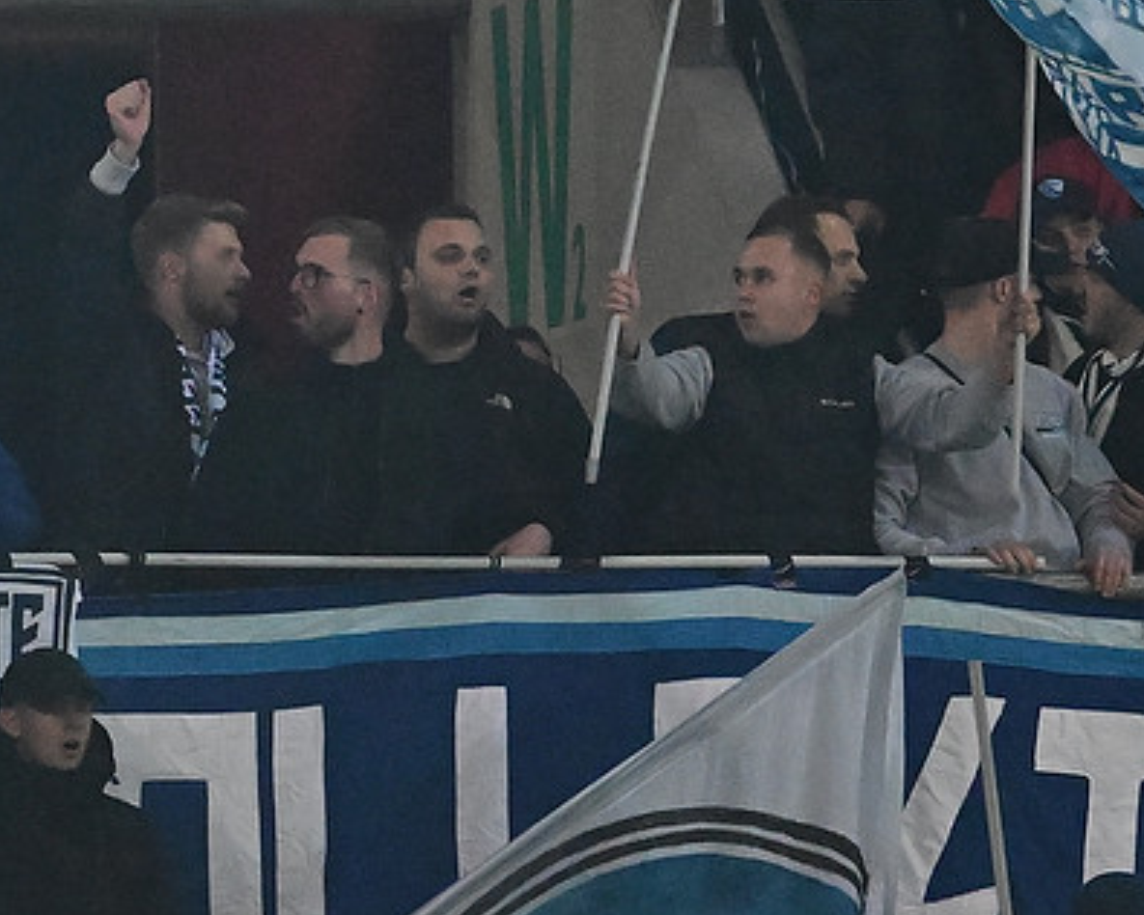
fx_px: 64262
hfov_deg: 1.0
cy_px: -116
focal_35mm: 1898
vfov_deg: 0.8
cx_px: -237
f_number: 4.5
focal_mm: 400
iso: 6400
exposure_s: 1/800
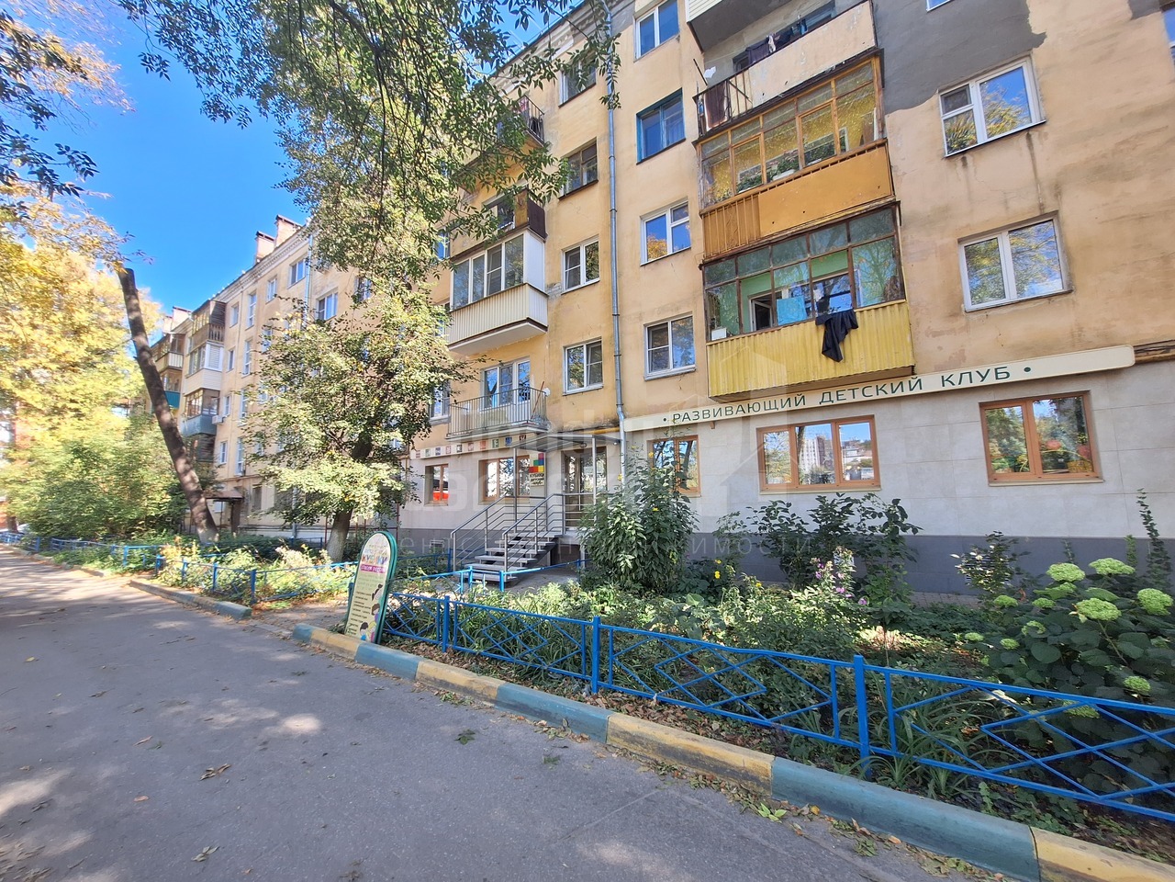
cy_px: 441
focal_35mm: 13
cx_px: 588
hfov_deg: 106.2
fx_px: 441
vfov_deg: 89.9
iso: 40
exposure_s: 1/286
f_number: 2.2
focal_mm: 1.74
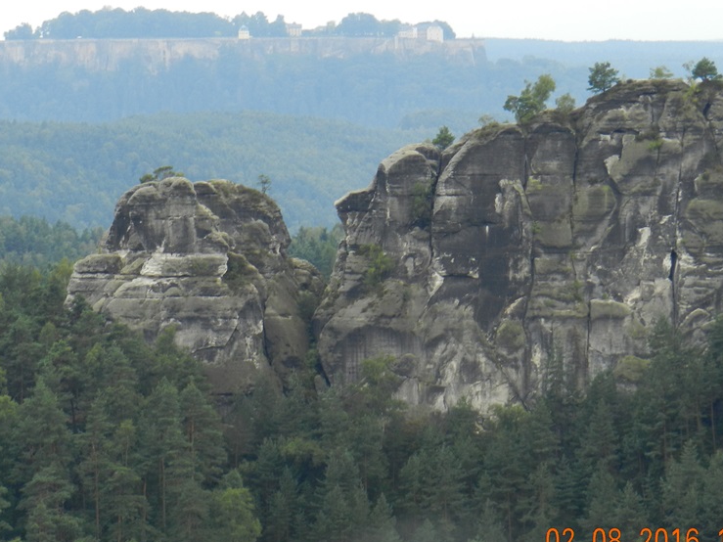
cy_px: 243
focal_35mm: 244
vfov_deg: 6.1
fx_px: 5095
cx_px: 352
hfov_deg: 8.1
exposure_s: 1/125
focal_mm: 31.2
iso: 160
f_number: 5.4
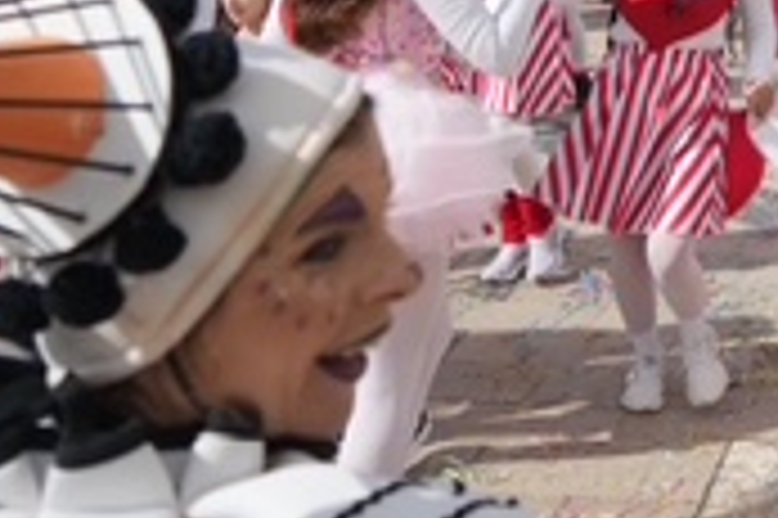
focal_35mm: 89
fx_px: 1922
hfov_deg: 19.9
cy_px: -284
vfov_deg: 14.2
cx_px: 1160
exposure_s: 1/6400
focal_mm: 24
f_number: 4
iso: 500
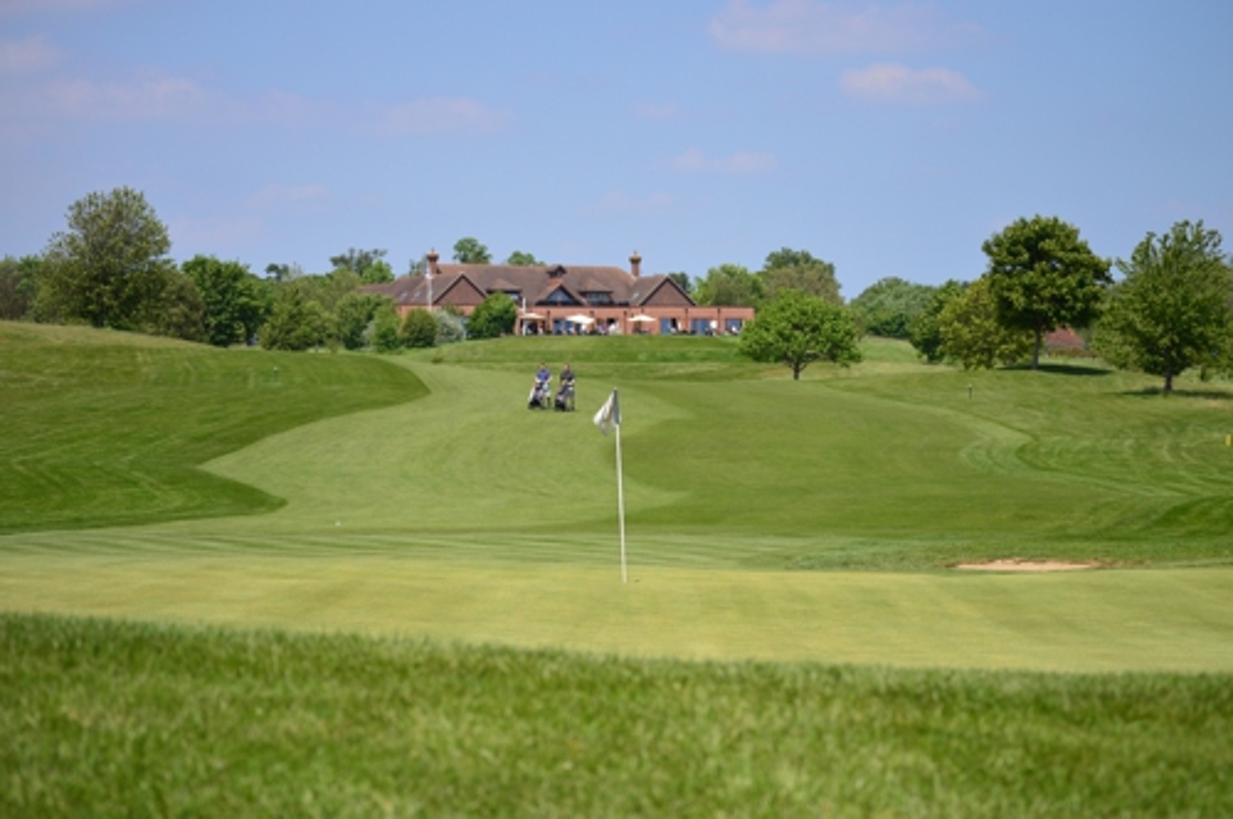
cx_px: 616
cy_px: 410
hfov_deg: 19.5
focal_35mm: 105
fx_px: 3592
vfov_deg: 13.0
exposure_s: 1/2000
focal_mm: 70
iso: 250
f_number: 4.2
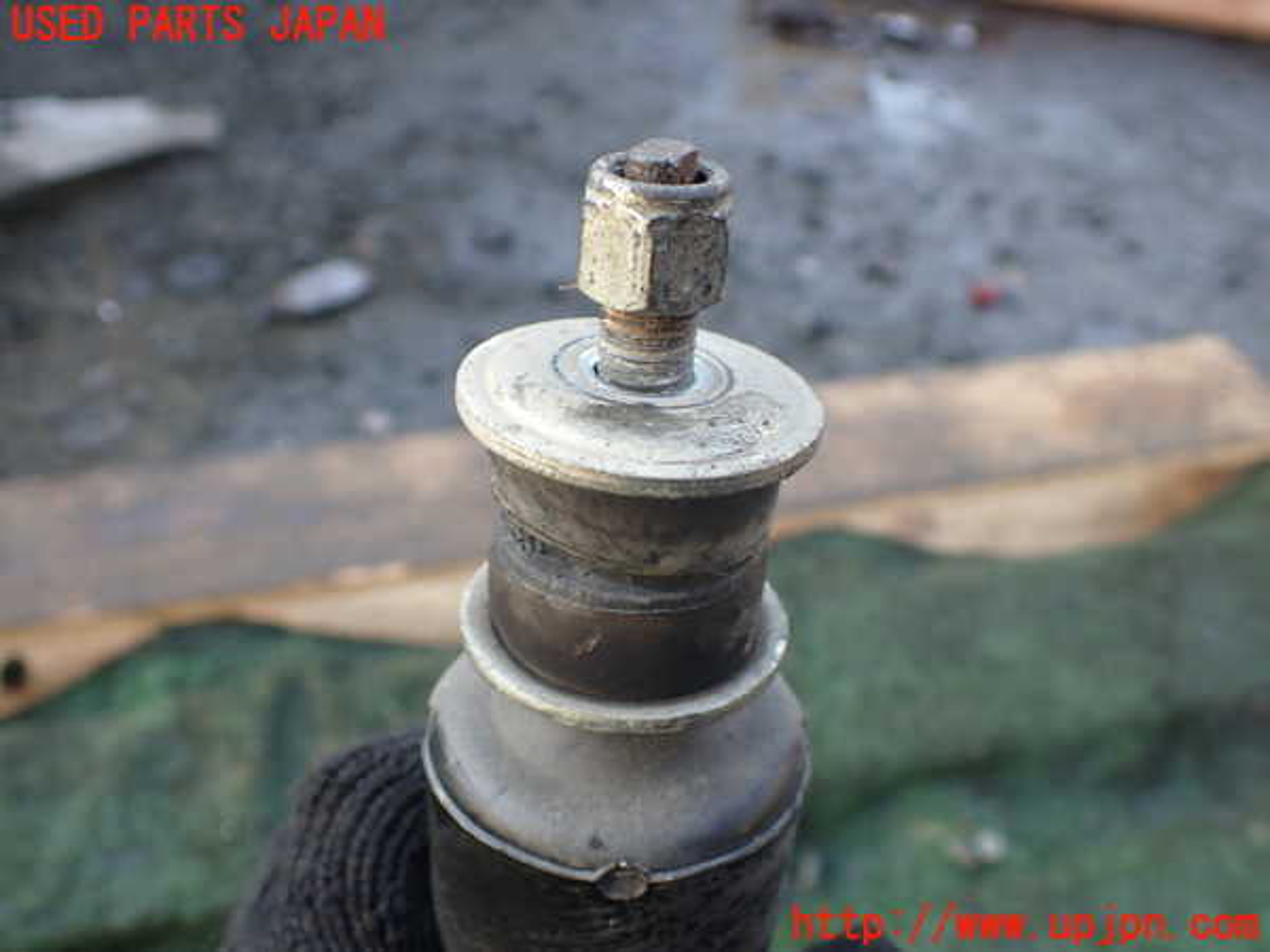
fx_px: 1101
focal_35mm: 30
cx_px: 635
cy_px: 476
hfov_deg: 60.0
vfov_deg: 46.8
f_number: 2.3
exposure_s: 1/125
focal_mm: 5.4
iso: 100
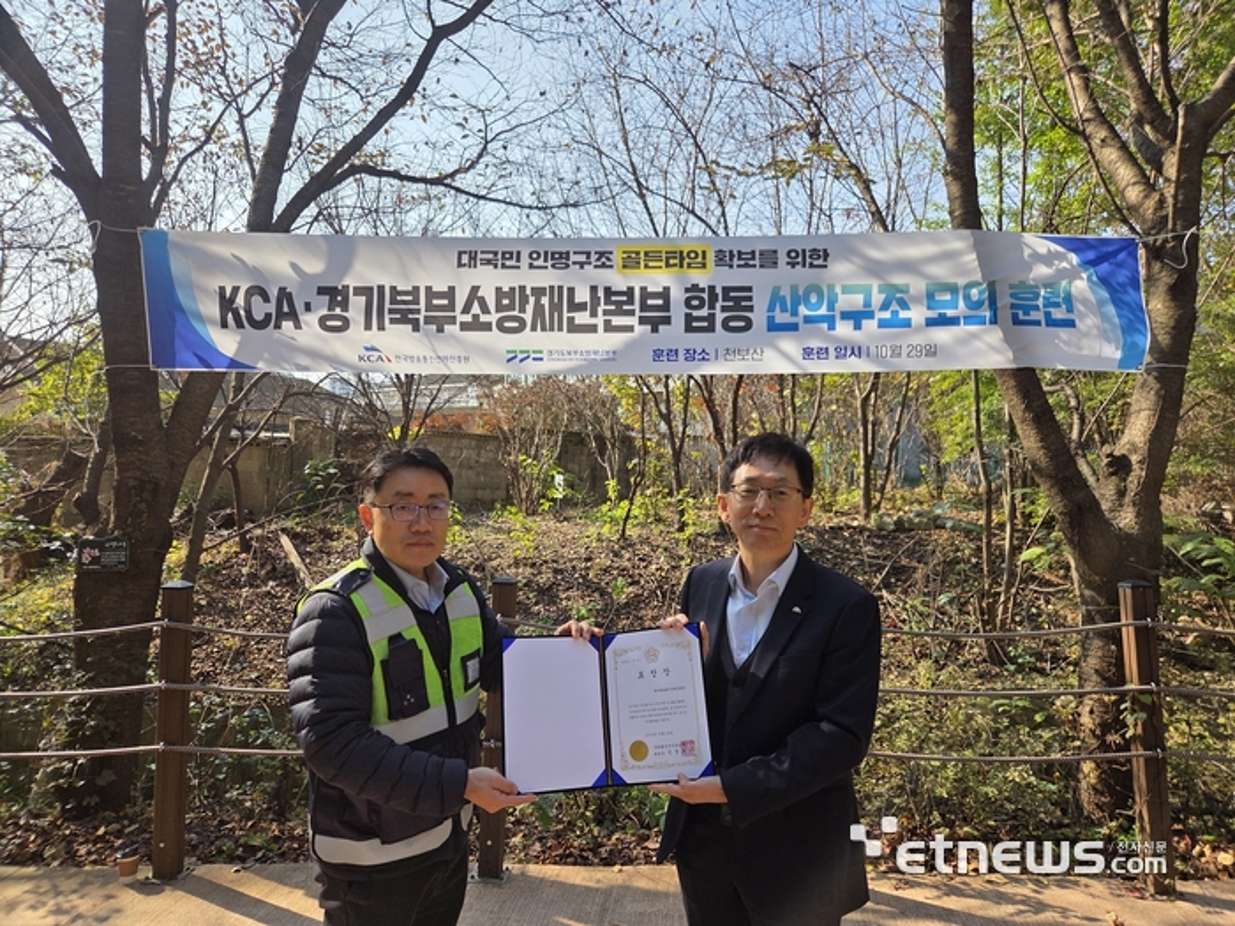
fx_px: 821
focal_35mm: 23
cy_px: 463
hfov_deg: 73.9
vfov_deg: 58.9
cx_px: 618
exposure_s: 1/3143
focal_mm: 5.4
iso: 80
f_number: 1.8
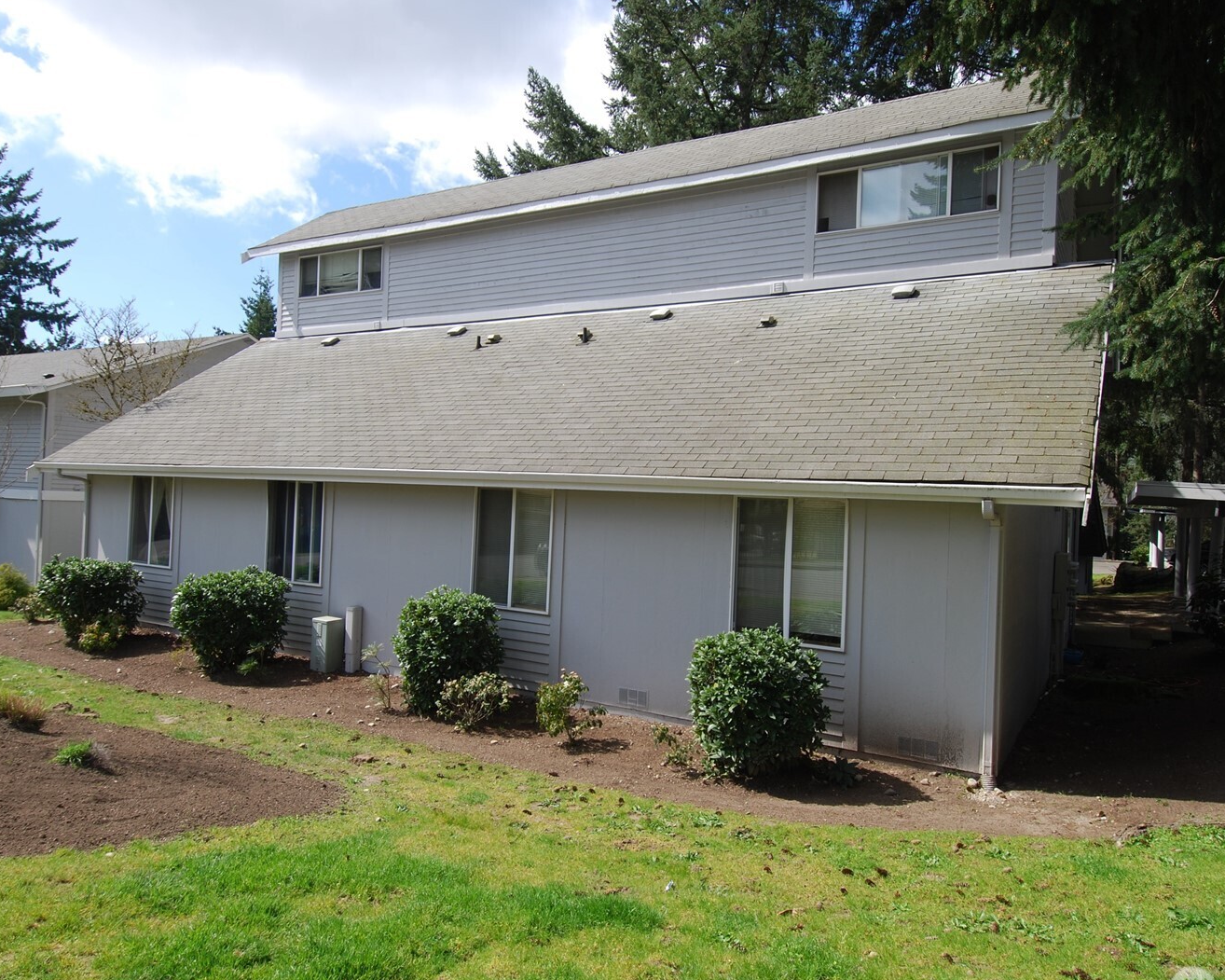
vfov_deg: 59.6
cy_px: 497
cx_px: 607
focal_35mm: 24
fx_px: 856
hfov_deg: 71.2
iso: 100
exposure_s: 1/200
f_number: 7.1
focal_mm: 13
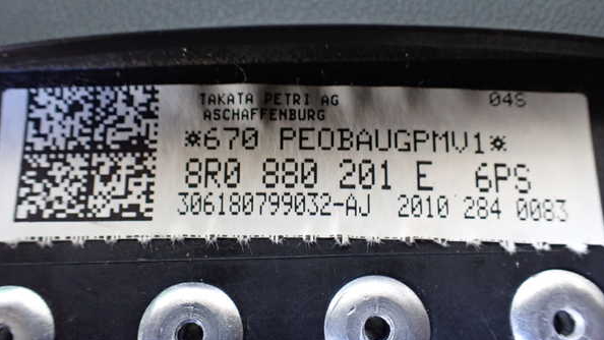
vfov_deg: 35.6
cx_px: 304
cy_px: 156
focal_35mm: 33
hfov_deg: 59.5
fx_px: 528
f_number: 2.3
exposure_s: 1/50
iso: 800
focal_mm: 5.4
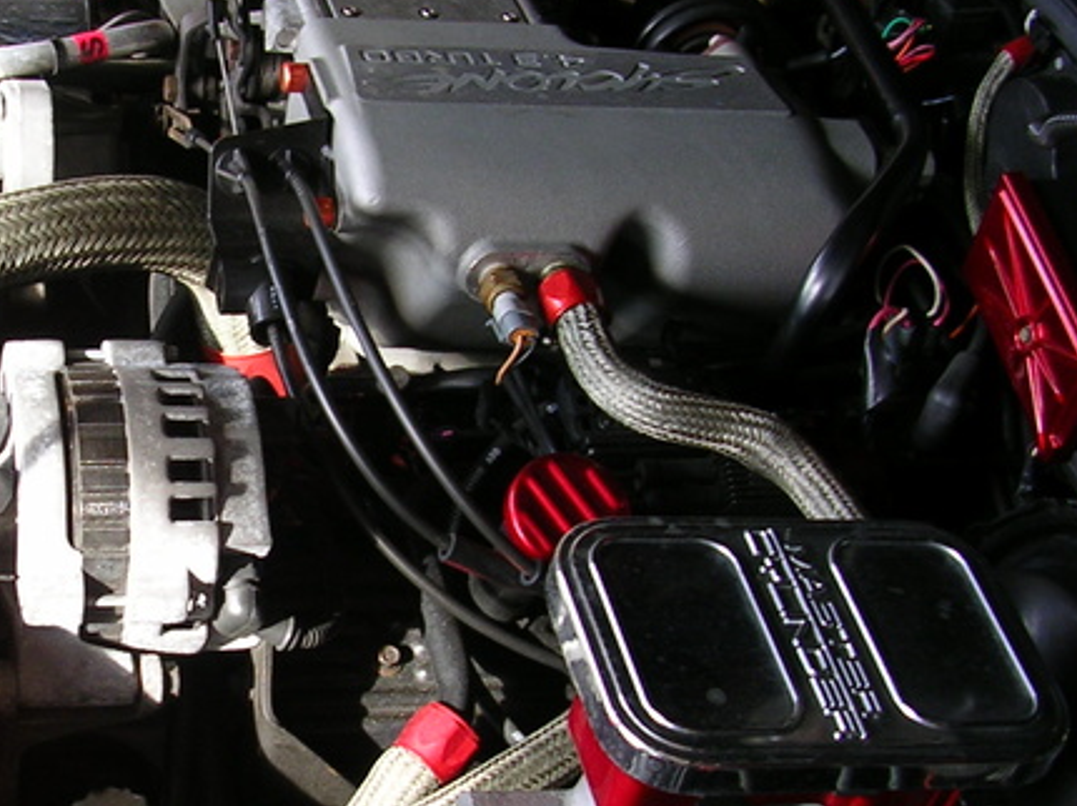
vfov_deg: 21.0
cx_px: 213
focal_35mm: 70
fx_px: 2177
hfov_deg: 27.2
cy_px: 468
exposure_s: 1/48
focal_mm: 5.8
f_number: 2.8
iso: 50
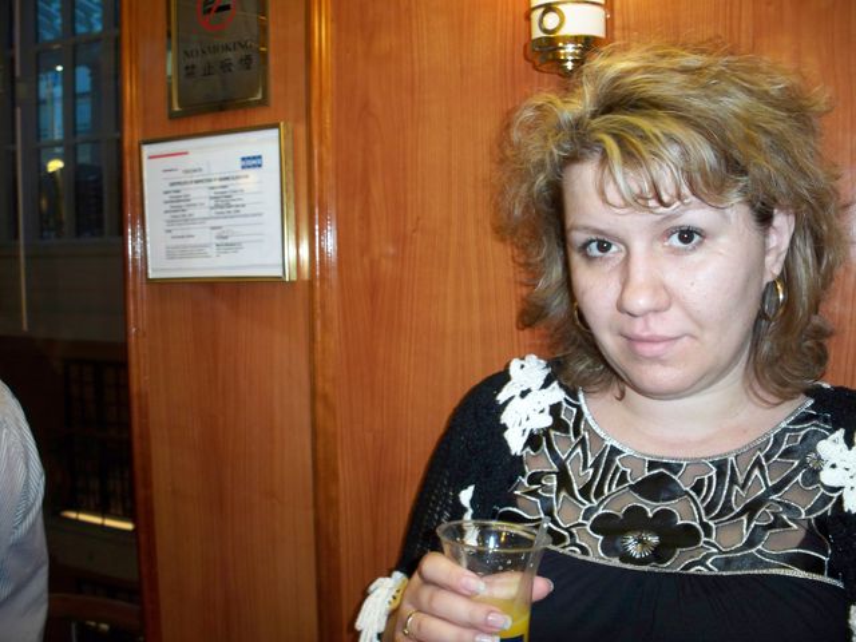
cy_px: 321
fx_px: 915
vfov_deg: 38.7
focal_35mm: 37
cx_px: 428
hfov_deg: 50.1
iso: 200
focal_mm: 7.9
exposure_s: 1/30
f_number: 3.4
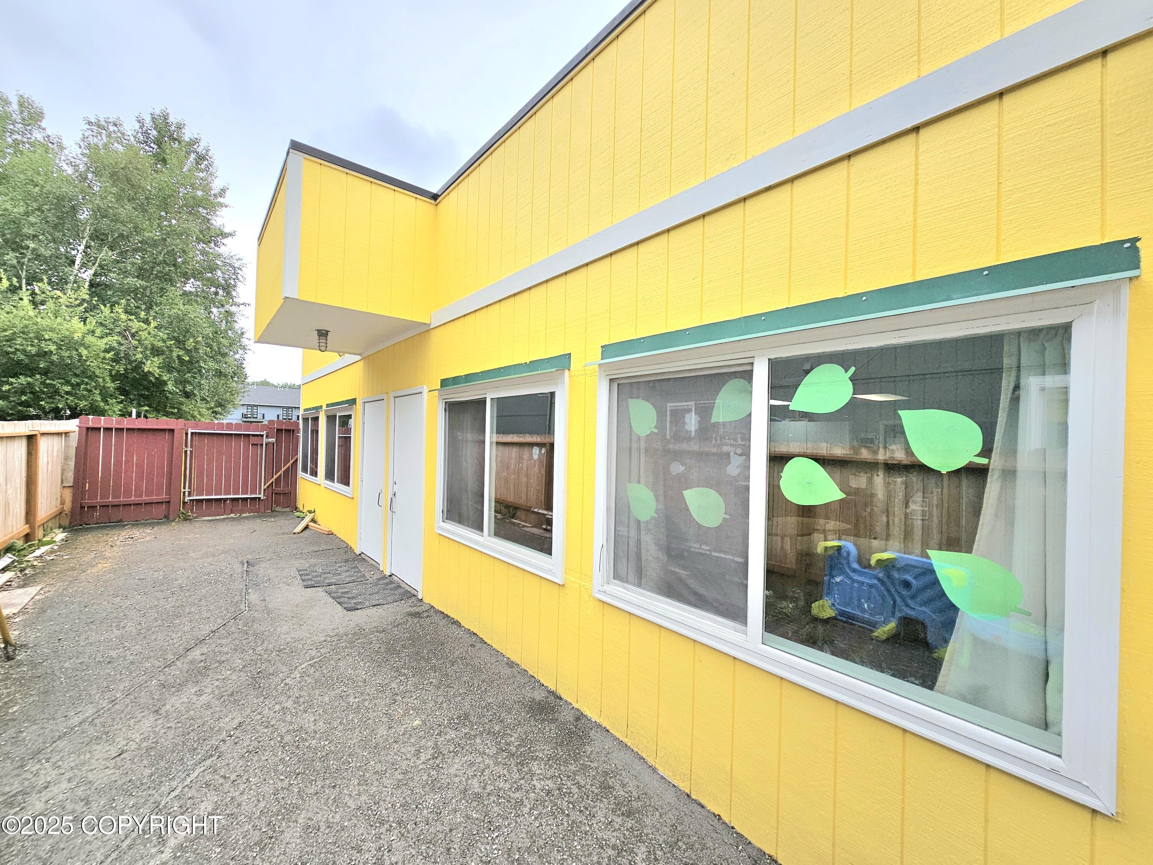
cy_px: 432
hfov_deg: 106.2
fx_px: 433
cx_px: 576
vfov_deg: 89.9
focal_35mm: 13
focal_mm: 2.2
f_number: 2.2
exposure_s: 1/1667
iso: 50
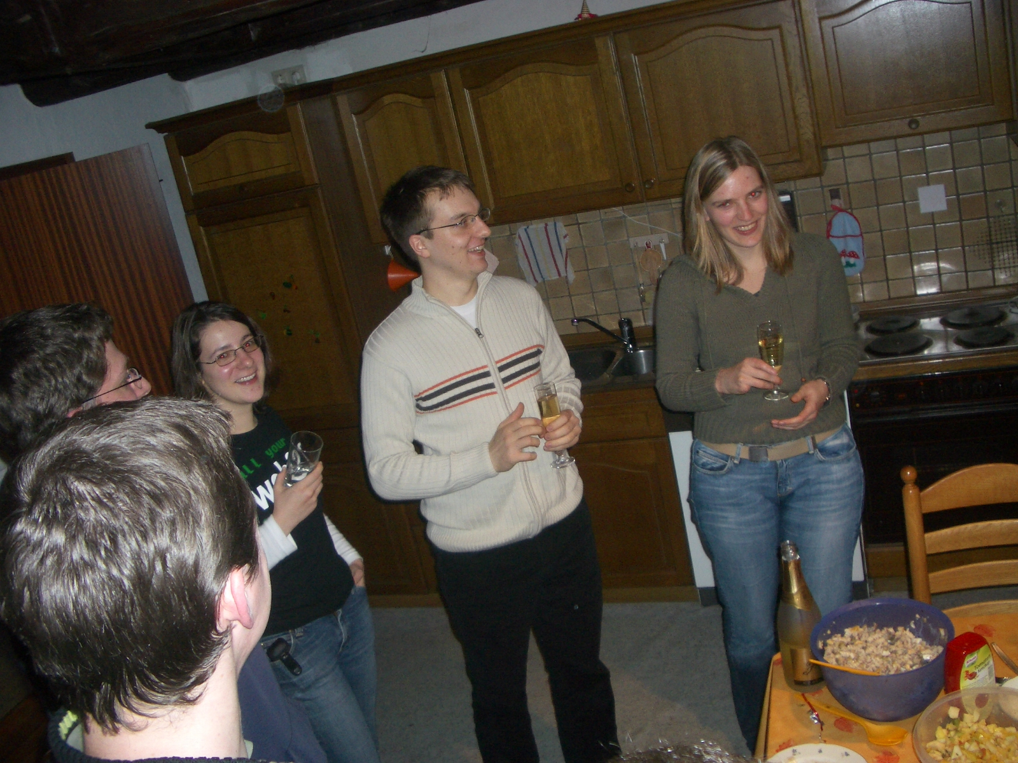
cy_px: 382
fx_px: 1029
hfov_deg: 52.6
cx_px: 509
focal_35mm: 35
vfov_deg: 40.7
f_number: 2.6
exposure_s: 1/60
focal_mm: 5.8
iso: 100
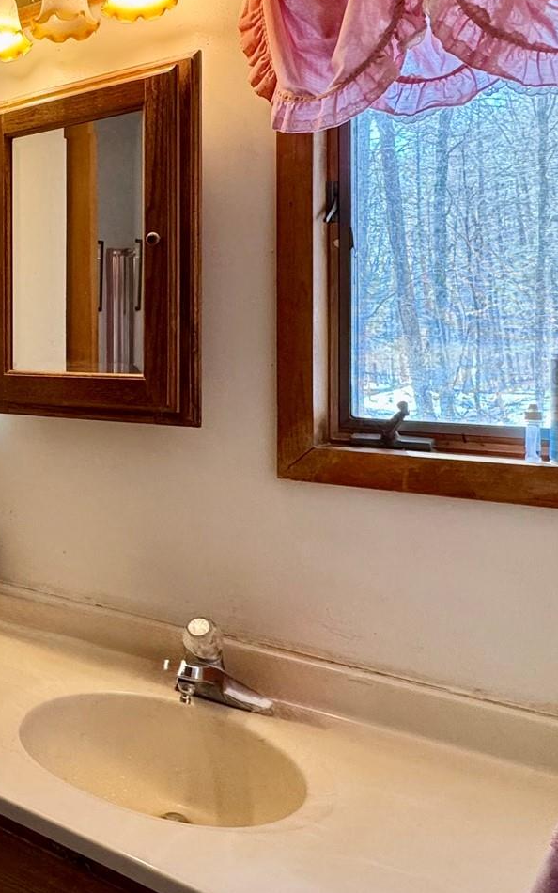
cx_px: -72
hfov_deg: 33.7
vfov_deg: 59.0
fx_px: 778
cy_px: 347
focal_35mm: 32
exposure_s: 1/120
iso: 250
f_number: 2.2
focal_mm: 2.22
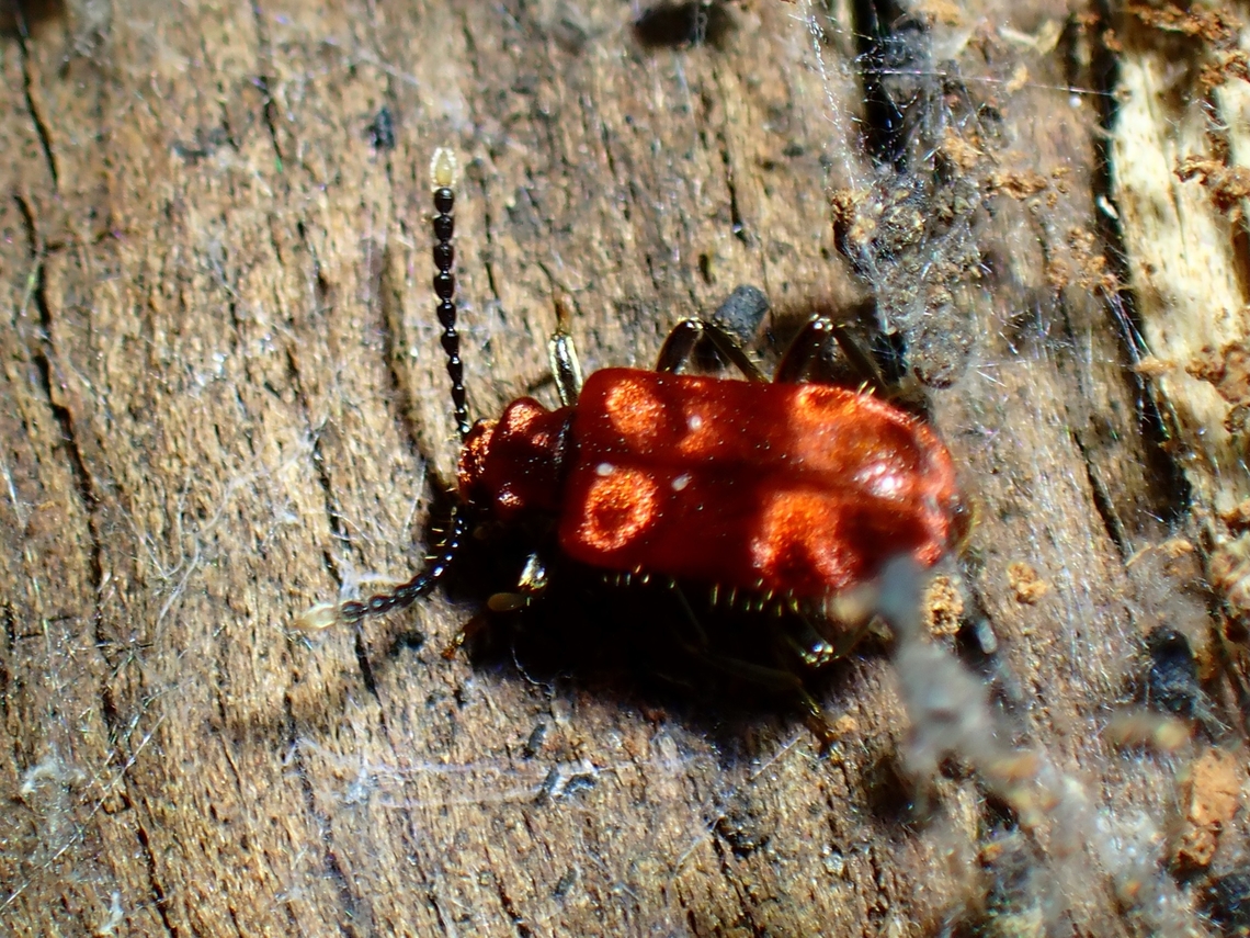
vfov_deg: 14.8
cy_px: 469
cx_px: 625
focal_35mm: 100
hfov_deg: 19.6
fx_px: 3611
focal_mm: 18
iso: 100
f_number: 14
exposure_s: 1/100
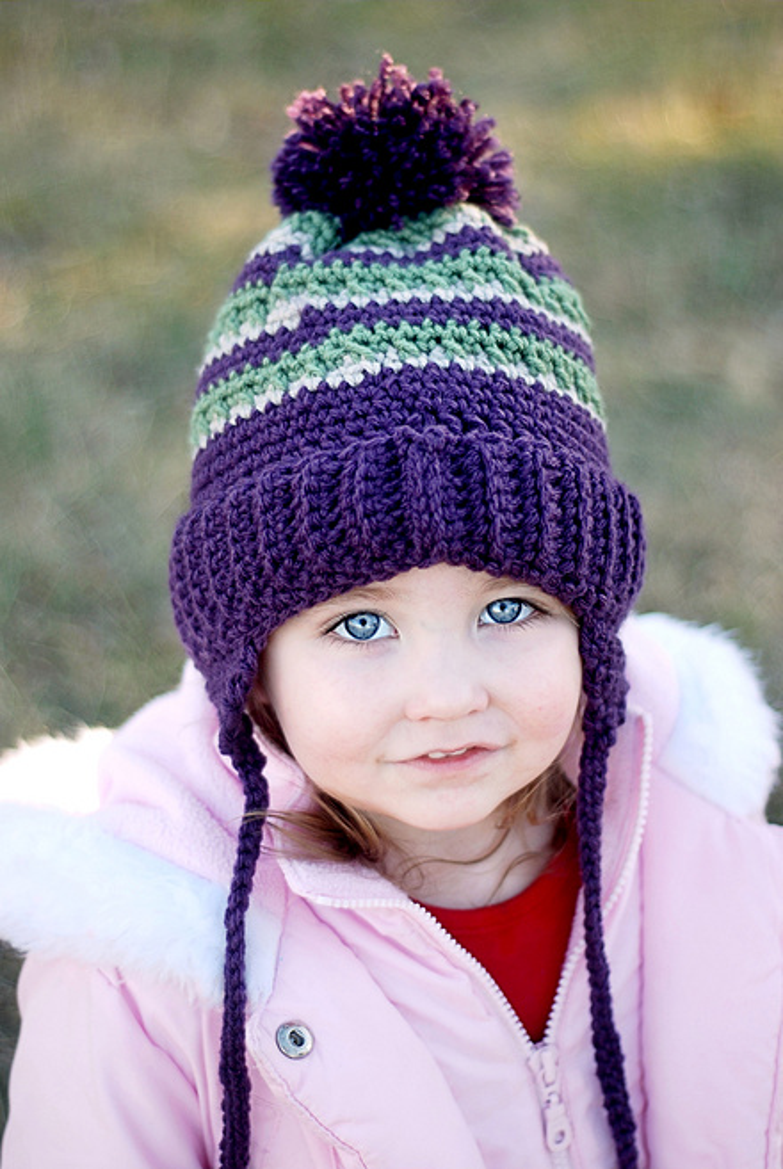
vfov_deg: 27.0
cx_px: 392
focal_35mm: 75
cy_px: 584
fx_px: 2439
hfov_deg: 18.2
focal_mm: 50
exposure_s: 1/400
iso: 100
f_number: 1.8
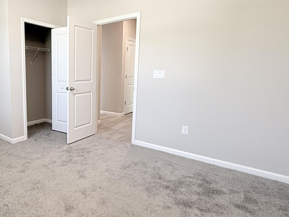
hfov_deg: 66.0
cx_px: 64
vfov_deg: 56.7
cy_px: 96
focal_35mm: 24
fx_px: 200
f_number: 2.2
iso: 250
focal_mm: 2.22
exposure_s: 1/60
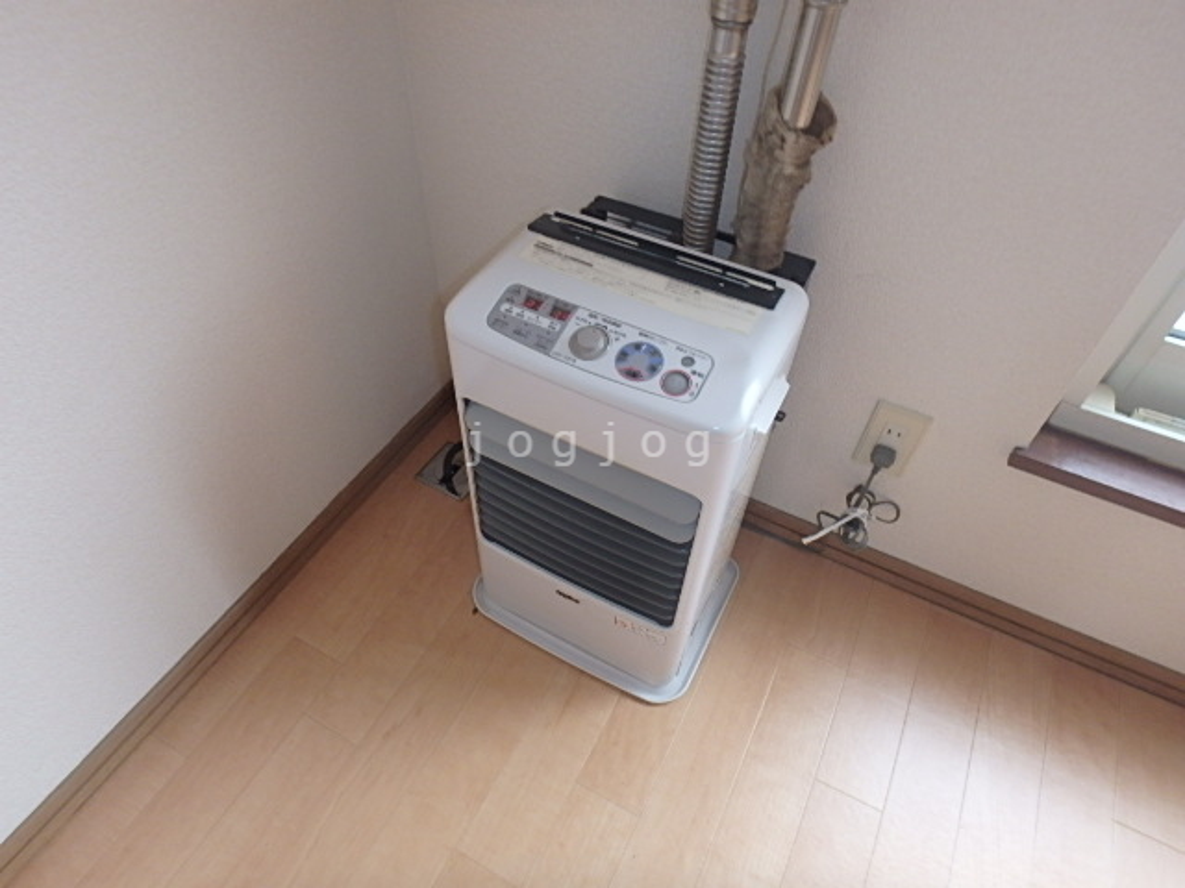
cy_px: 444
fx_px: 719
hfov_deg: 79.0
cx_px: 592
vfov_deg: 63.4
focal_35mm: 21
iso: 250
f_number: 3.5
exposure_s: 1/30
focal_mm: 3.7
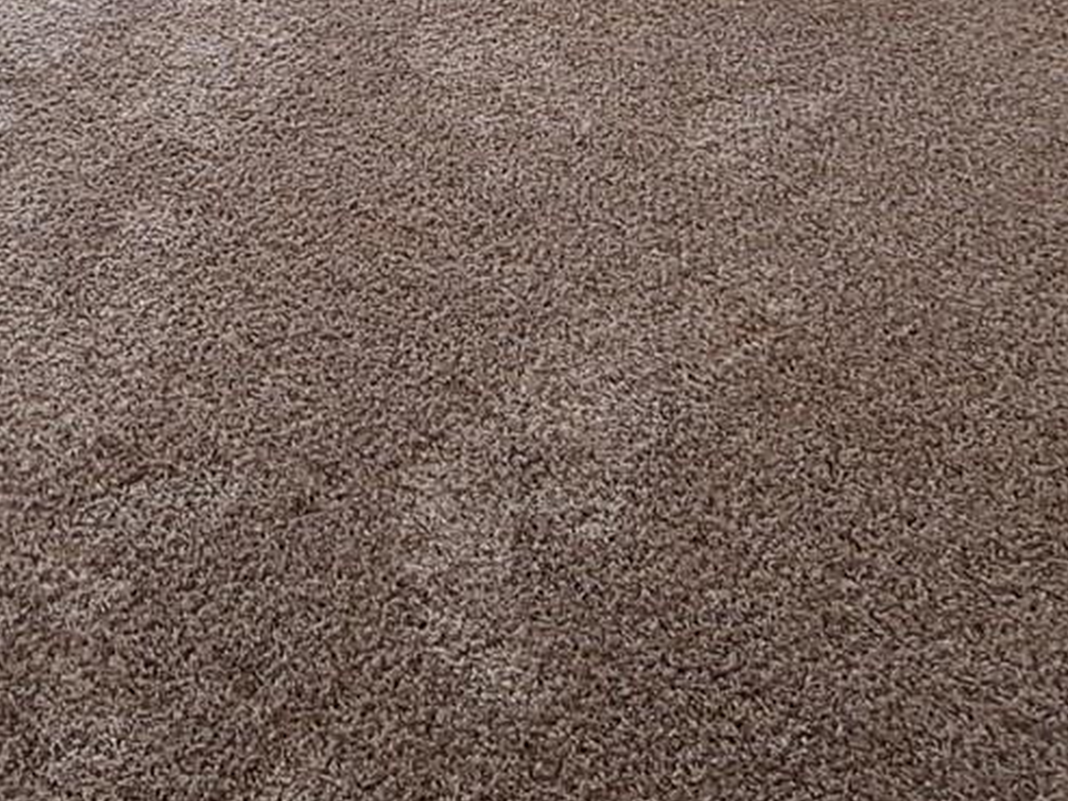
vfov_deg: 21.2
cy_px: -507
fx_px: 1666
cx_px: -22
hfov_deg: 32.4
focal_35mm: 54
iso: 50
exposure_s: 1/50
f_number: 2.2
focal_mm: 1.74
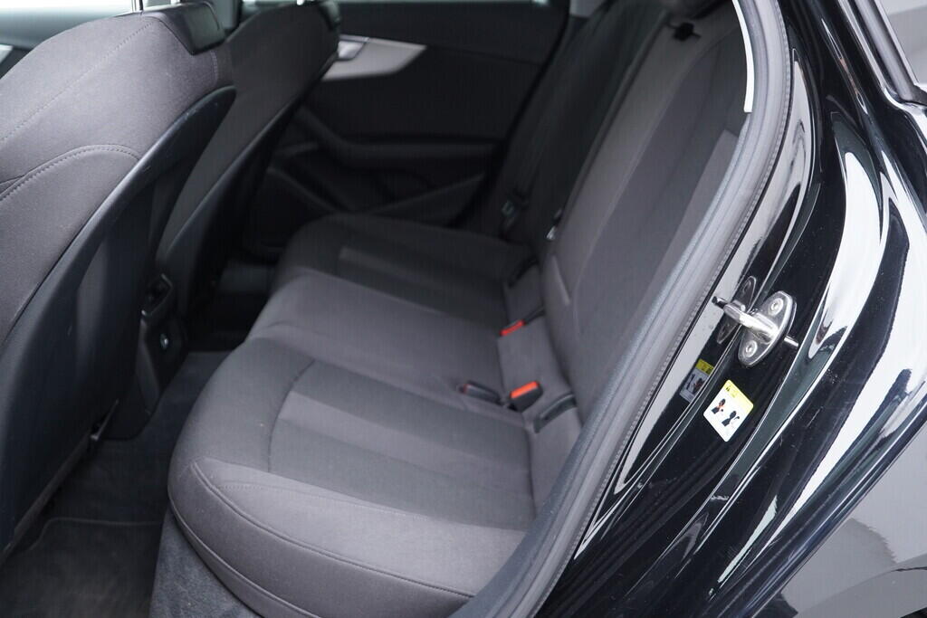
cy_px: 309
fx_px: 927
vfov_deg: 36.9
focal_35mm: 36
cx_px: 464
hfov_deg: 53.1
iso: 640
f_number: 2.8
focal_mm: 24
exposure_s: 1/40
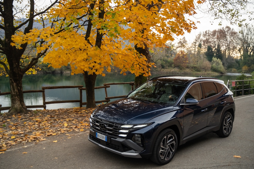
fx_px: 219
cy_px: 84
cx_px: 127
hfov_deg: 60.3
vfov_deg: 42.3
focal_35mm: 31
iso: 320
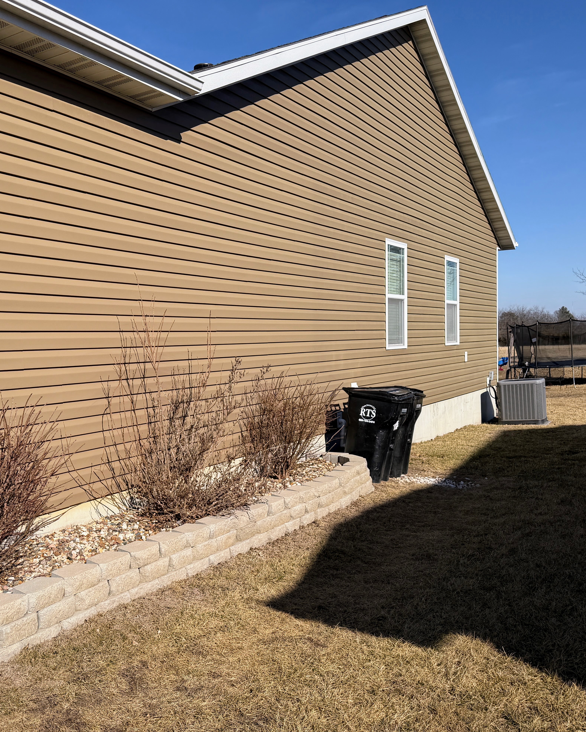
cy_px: 394
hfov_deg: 42.4
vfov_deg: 52.8
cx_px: 168
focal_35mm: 34
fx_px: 737
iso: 80
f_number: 1.78
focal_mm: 6.76
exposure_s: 1/7353
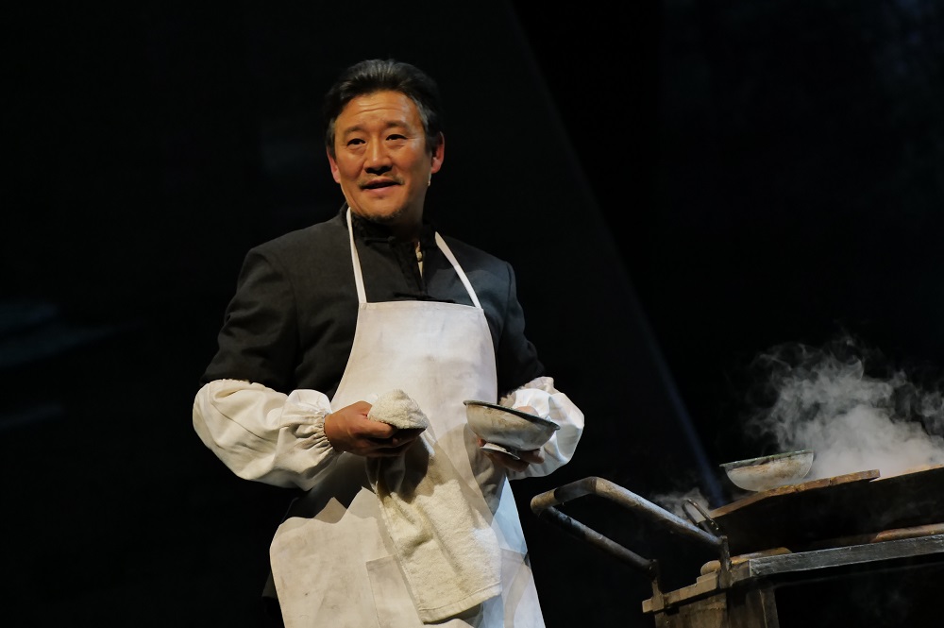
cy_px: 314
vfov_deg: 4.5
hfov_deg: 6.8
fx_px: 7912
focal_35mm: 302
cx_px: 472
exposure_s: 1/160
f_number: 4
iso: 1600
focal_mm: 199
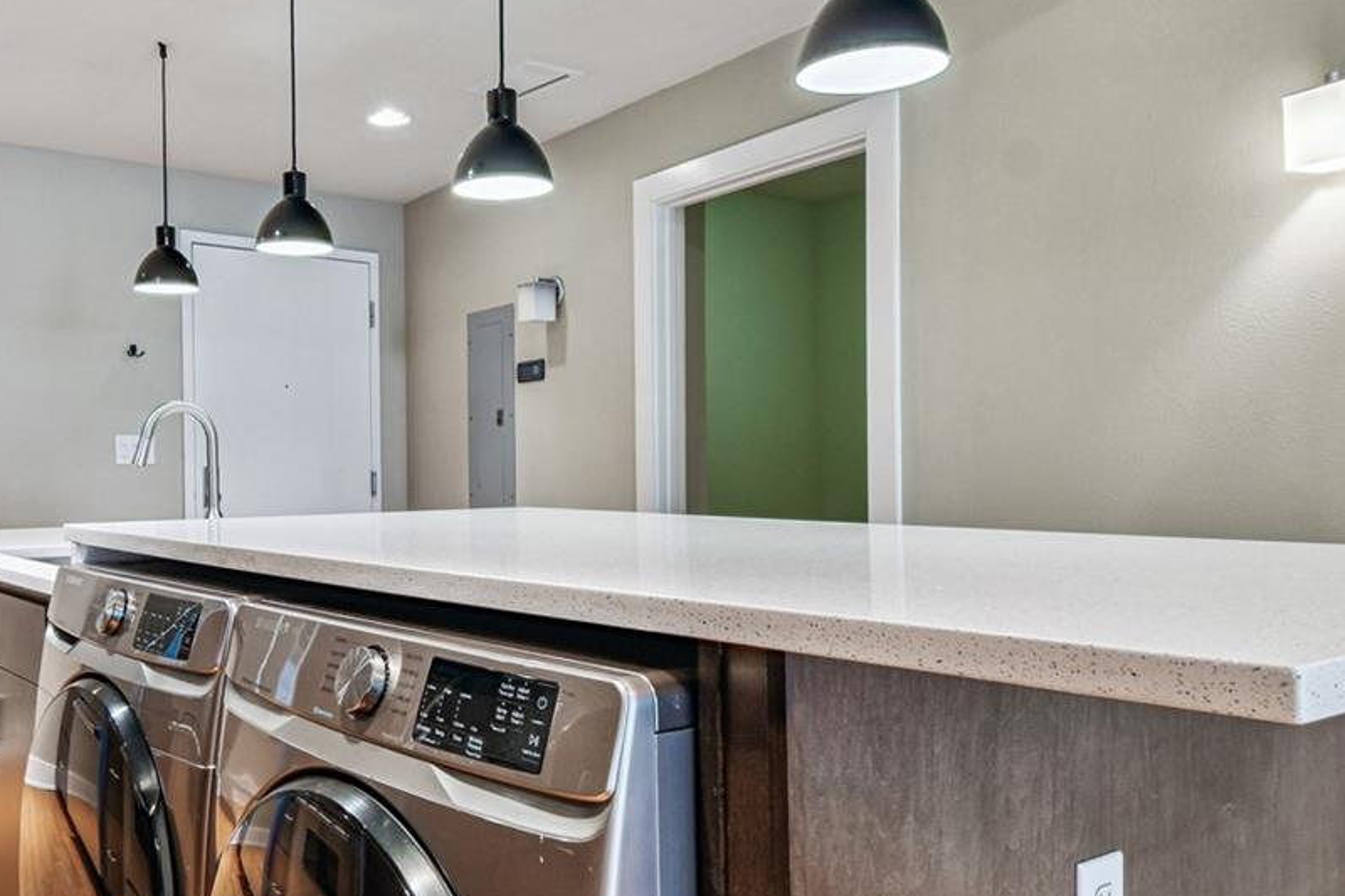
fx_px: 1121
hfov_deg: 60.1
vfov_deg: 43.6
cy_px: 445
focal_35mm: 30
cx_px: 419
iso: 100
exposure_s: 1/8
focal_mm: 10
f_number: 7.1
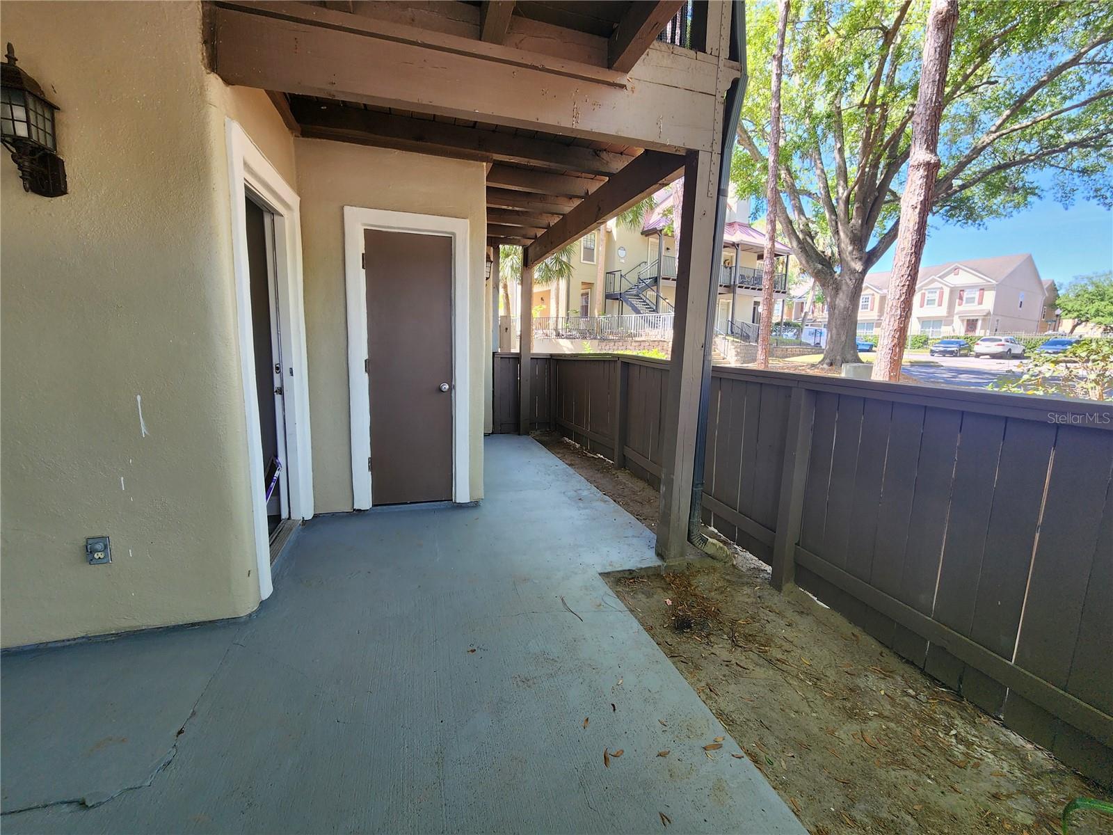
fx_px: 418
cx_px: 556
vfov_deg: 89.9
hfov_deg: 106.2
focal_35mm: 13
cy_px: 418
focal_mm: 2.2
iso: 80
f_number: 2.2
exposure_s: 1/120
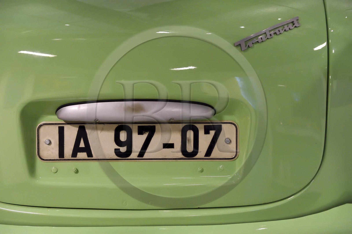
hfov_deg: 44.5
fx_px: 430
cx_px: 176
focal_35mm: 44
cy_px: 117
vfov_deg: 30.5
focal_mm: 44
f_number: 3.5
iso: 6400
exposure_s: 1/50
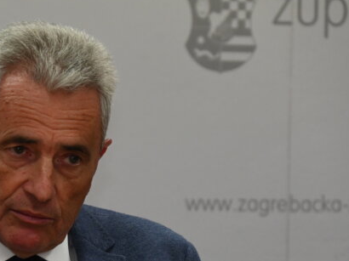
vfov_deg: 4.6
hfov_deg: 6.1
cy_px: 271
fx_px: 3265
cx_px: -34
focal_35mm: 324
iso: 2200
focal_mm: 135
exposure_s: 1/160
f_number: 6.3
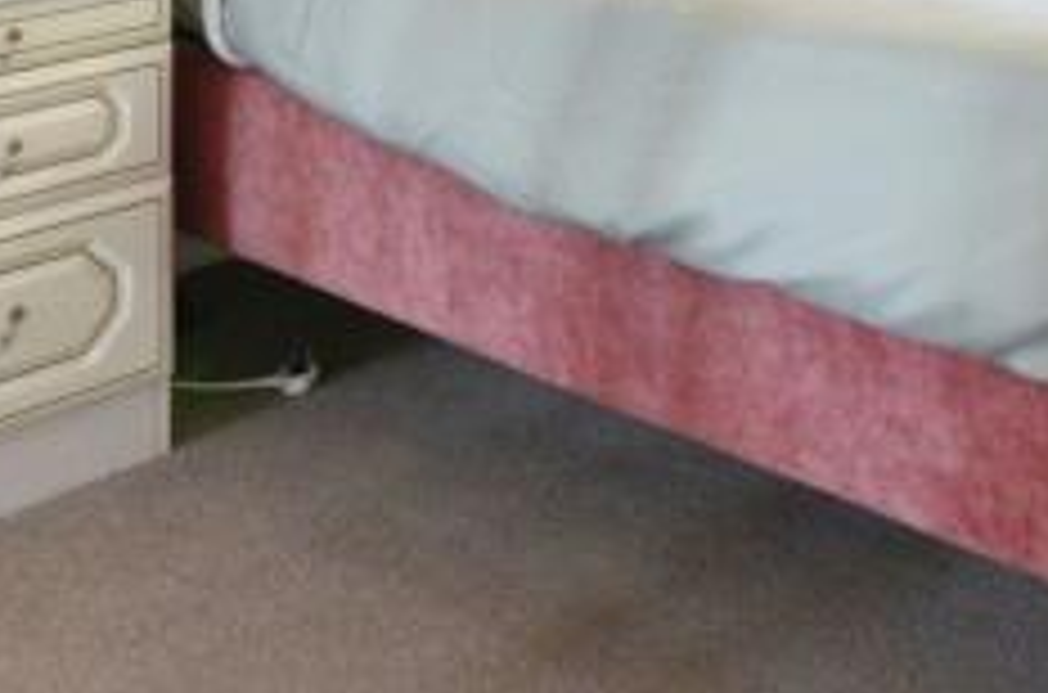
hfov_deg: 30.0
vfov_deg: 17.7
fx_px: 1916
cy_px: -439
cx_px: 814
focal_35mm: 66
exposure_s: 1
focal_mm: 10
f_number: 9
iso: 200
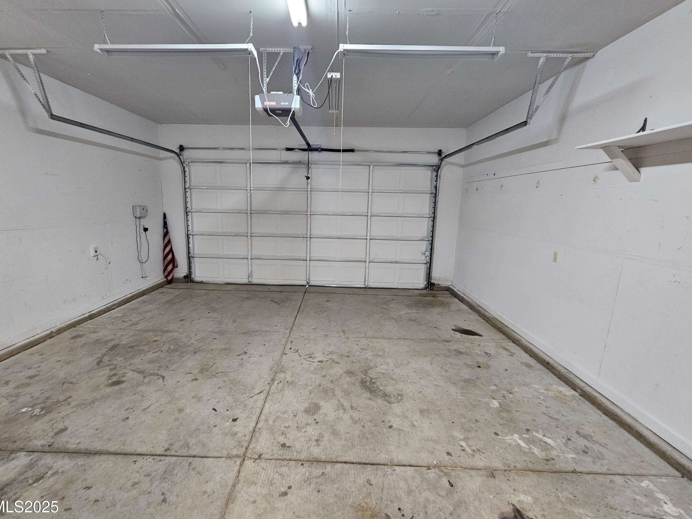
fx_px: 280
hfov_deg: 102.0
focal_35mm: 14
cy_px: 253
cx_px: 329
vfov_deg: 85.6
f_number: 2.2
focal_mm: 2.2
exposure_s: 1/30
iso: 400
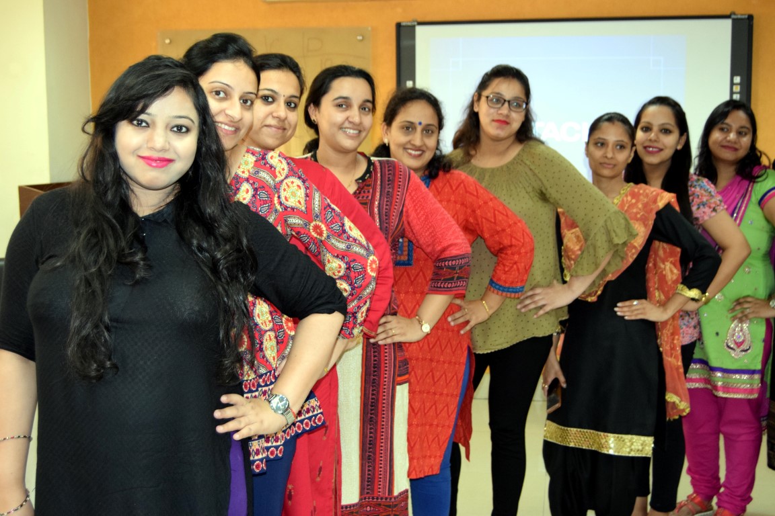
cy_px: 258
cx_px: 388
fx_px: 1033
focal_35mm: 48
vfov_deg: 28.1
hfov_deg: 41.1
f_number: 4.5
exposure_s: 1/60
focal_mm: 32
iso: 1800
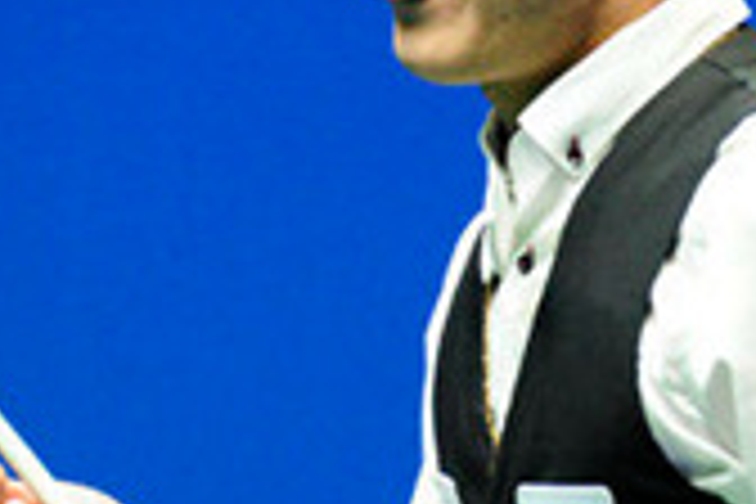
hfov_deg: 2.3
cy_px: 295
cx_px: 459
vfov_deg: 1.5
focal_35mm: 893
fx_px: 18752
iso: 6400
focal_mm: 300
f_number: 3.5
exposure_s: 1/500
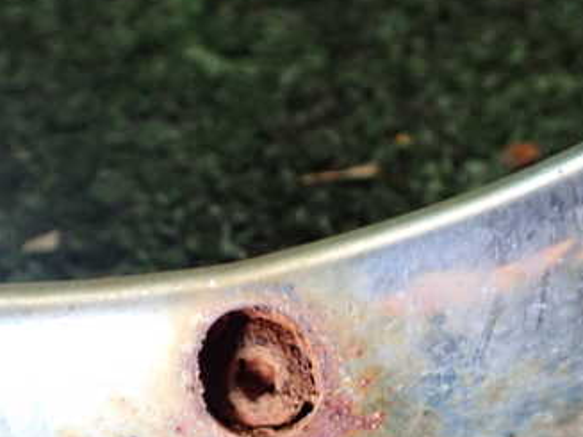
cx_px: 275
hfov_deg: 34.9
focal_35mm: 55
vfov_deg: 26.1
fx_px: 926
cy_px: 346
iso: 800
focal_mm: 5.4
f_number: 2.3
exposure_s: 1/40
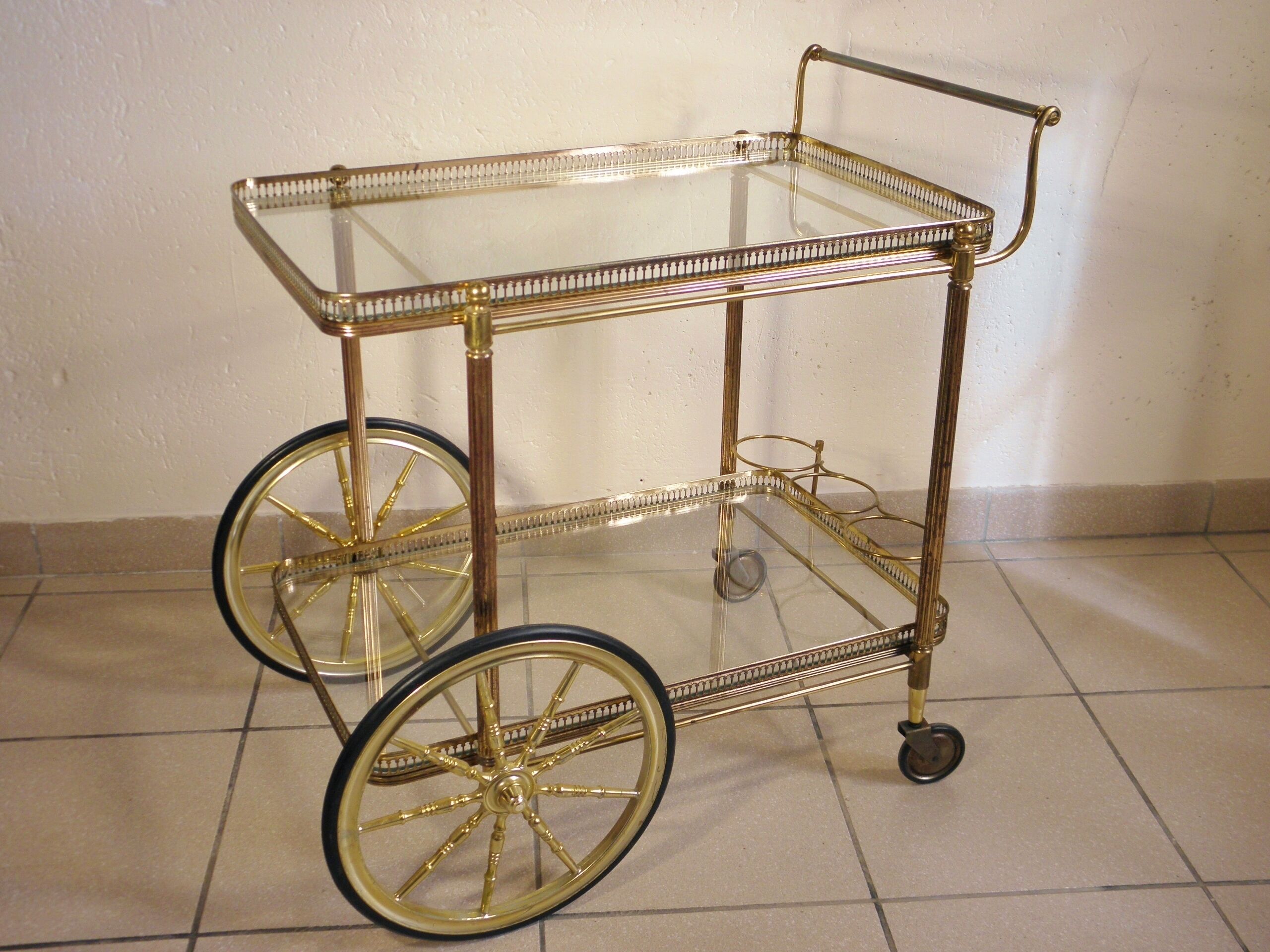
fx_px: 1394
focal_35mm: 38
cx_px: 635
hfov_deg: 49.0
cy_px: 476
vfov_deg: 37.7
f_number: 3.7
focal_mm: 6.8
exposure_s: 1/40
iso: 100
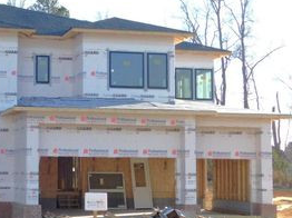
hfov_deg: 22.3
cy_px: 104
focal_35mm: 86
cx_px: 36
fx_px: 725
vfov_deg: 17.1
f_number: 3.7
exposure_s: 1/400
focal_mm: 8
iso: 125
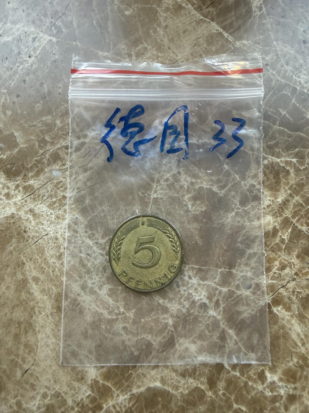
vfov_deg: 71.6
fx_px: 286
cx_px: 154
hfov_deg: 56.8
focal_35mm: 24
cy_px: 206
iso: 160
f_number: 2.2
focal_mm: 2.22
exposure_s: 1/99
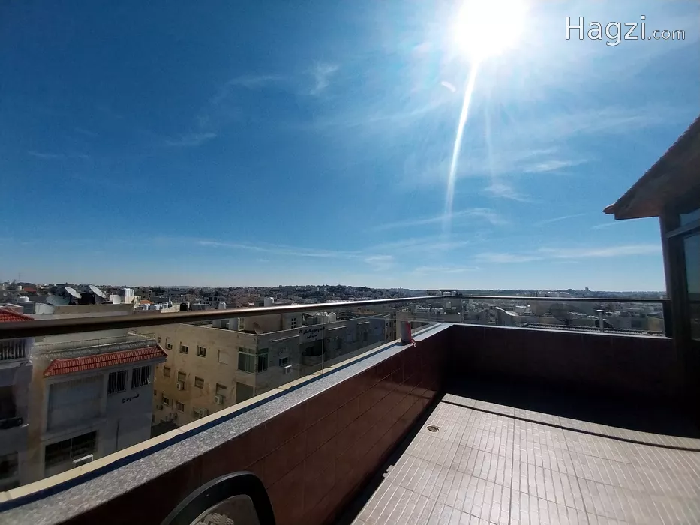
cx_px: 350
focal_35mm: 13
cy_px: 262
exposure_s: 1/3824
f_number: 2.2
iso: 80
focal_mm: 1.3
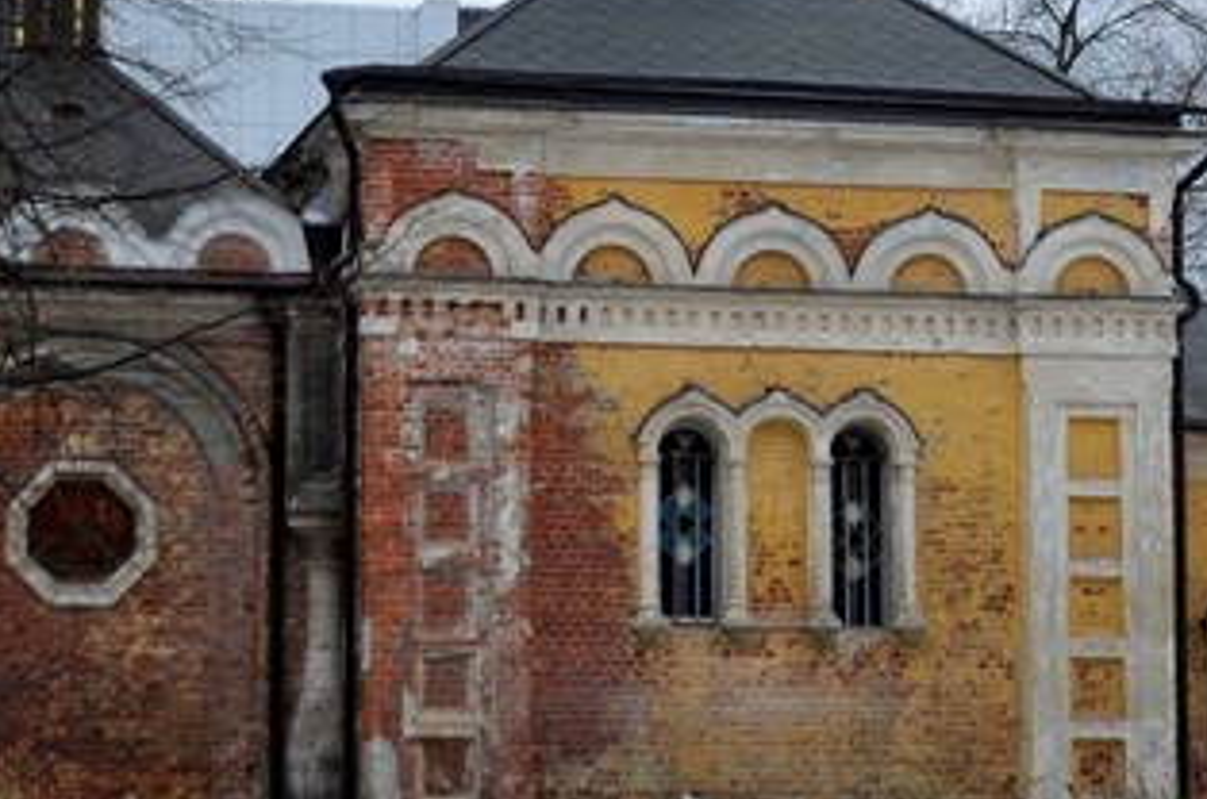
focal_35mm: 150
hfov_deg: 13.5
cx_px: 1107
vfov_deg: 9.1
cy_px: 290
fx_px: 5033
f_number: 7.1
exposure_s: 1/320
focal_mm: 35
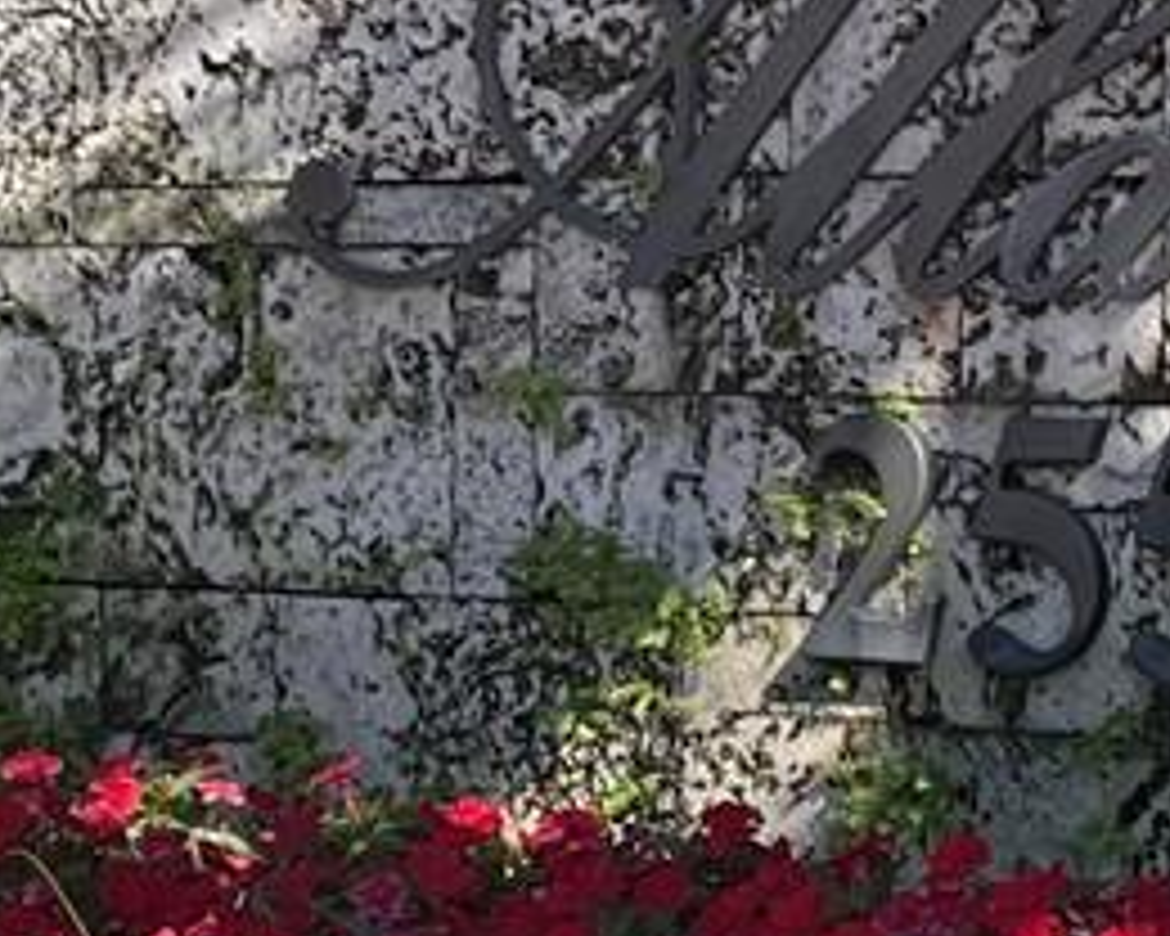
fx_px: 5402
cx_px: 1066
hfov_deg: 12.3
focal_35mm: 156
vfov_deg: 9.9
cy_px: 99
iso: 32
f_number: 1.6
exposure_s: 1/1618
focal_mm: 5.1
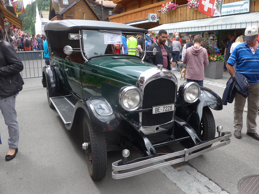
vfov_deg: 48.2
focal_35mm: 29
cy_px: 97
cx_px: 130
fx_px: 217
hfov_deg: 61.7
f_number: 2.8
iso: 80
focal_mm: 6
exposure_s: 1/250
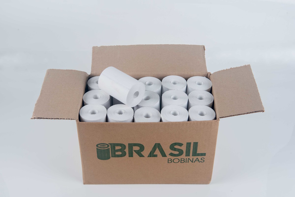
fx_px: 393
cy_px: 98
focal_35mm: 48
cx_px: 148
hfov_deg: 41.1
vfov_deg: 28.1
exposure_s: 1/160
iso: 400
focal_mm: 48
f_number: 11
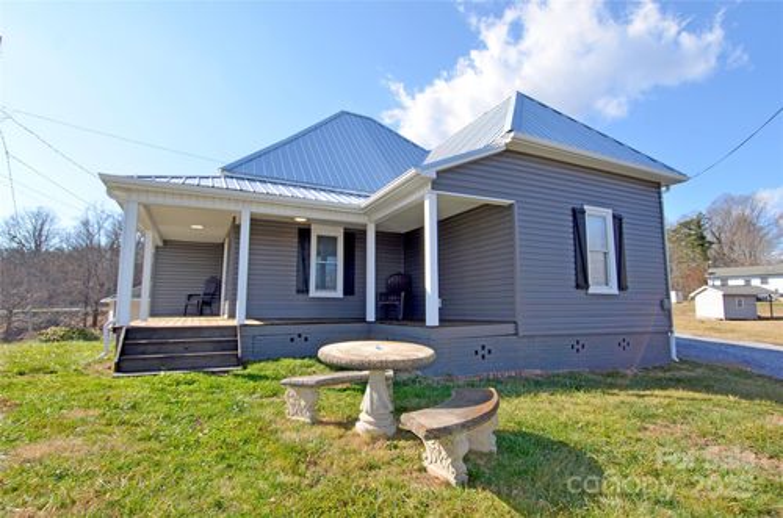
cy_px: 259
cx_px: 392
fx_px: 391
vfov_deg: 67.1
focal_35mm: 18
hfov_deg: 90.1
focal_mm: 12
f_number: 8
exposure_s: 1/250
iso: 100
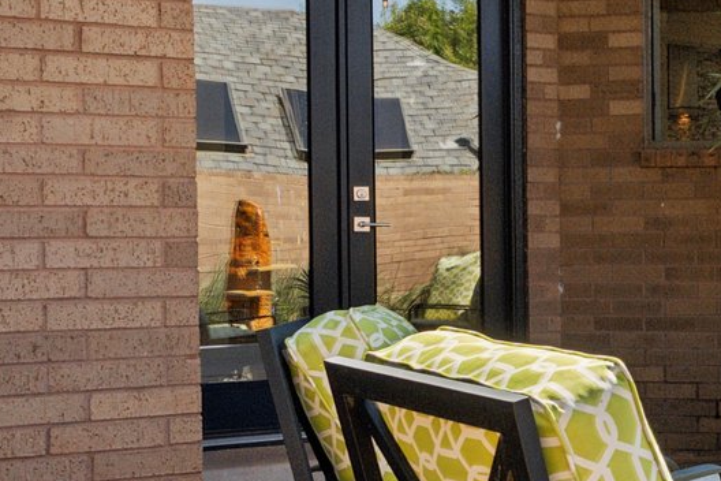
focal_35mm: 67
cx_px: 1017
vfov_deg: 20.4
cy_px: 244
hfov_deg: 24.8
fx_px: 1337
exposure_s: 1/400
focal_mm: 17.2
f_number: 8
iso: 200
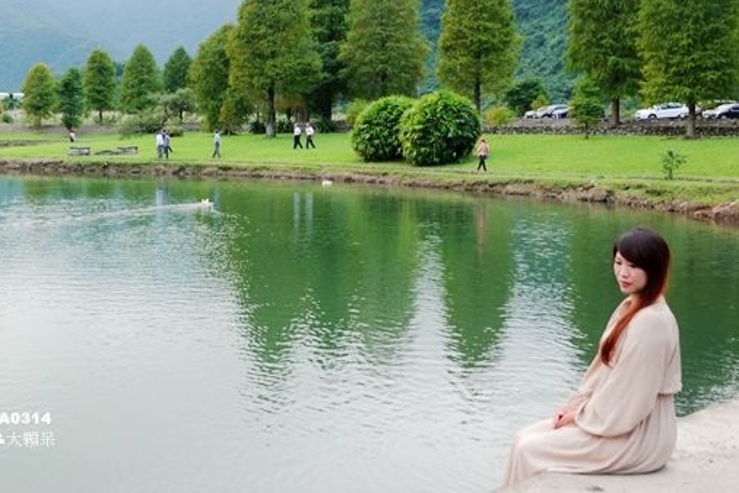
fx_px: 923
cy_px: 181
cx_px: 304
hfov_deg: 43.4
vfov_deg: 29.7
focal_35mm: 45
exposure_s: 1/60
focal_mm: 13.03
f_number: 3.5
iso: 125
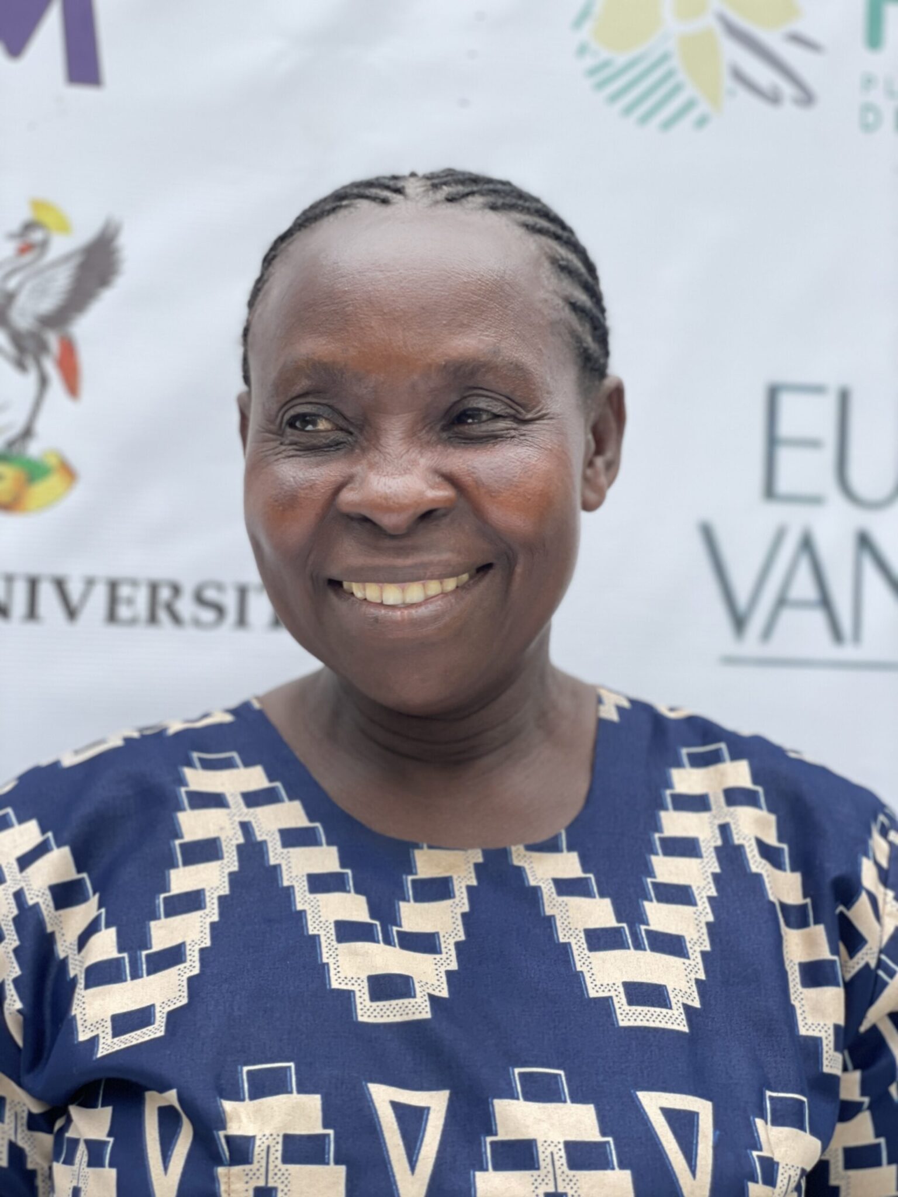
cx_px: 449
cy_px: 598
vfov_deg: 36.8
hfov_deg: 28.0
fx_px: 1799
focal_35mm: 52
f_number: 2
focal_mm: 6
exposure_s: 1/208
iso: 25
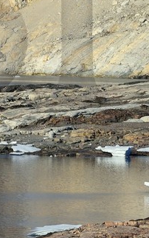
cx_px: 43
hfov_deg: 1.9
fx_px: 4585
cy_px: -14
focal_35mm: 706
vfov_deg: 3.0
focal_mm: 140
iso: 200
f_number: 16
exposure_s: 1/250
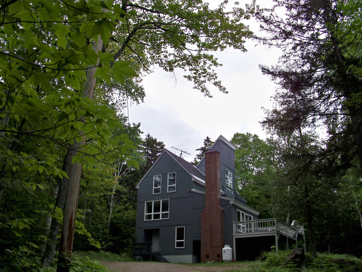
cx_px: 181
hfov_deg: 55.4
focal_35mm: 33
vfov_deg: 42.9
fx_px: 345
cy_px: 136
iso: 64
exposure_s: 1/500
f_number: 4
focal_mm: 5.85
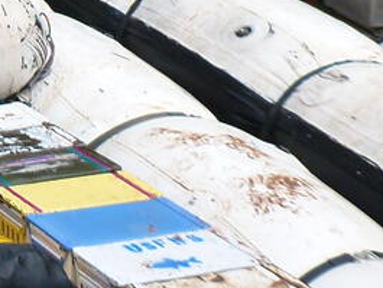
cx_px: -436
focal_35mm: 141
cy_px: -347
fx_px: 1561
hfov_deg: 12.1
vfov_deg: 9.6
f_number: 3.3
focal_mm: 4.9
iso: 100
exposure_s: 1/100
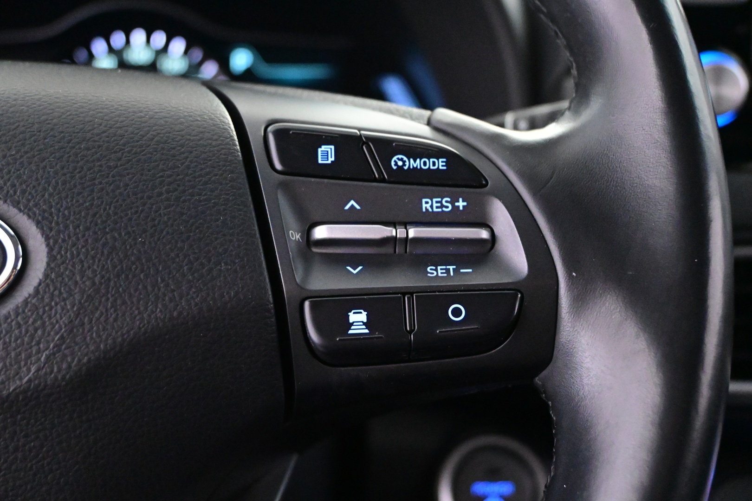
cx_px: 376
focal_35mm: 45
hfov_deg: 43.6
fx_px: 940
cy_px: 250
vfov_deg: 29.9
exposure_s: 1/50
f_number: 4.8
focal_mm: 30
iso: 10000
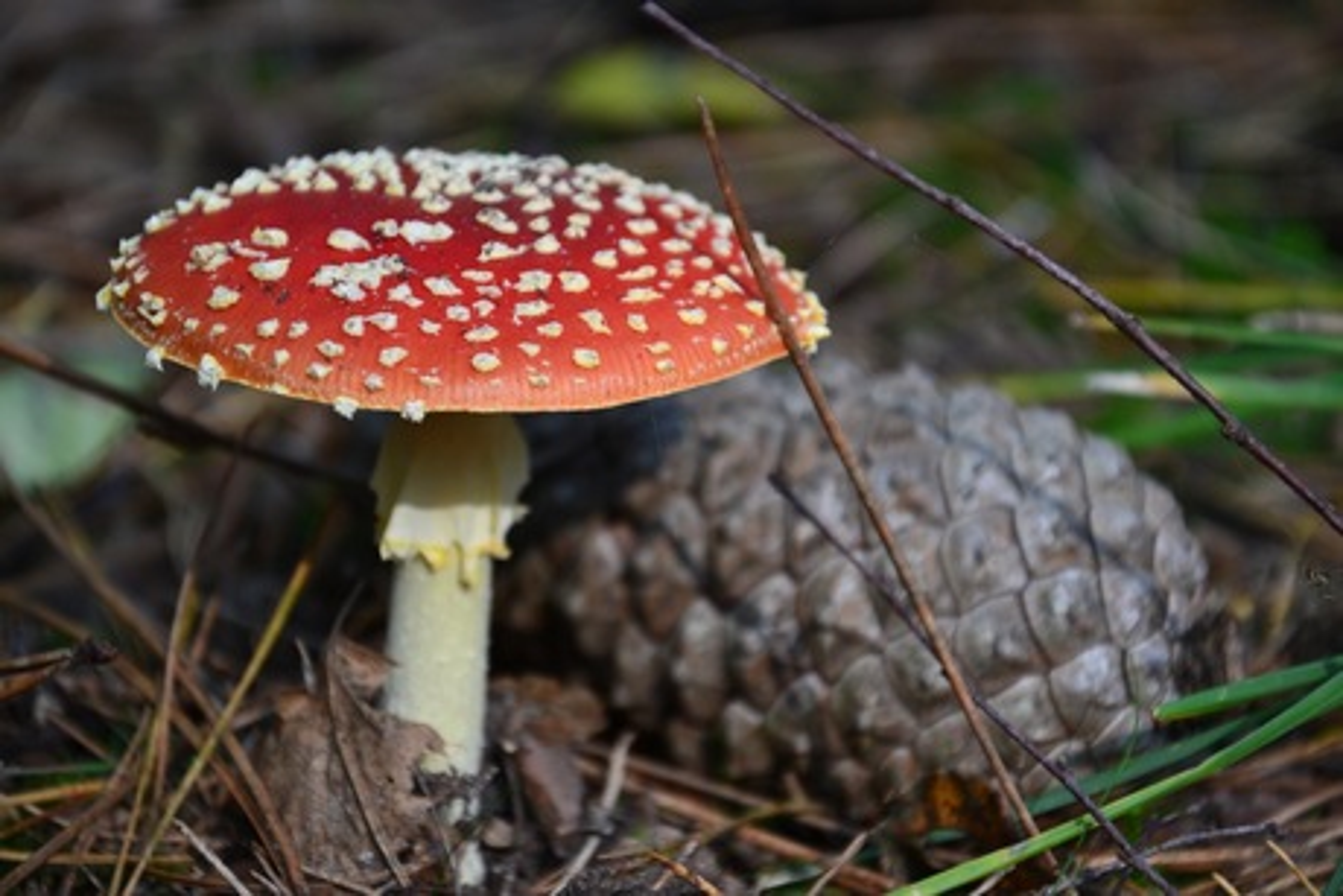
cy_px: 448
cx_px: 672
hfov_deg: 13.0
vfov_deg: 8.7
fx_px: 5877
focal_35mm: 158
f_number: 5.6
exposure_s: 1/50
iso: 200
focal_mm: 105
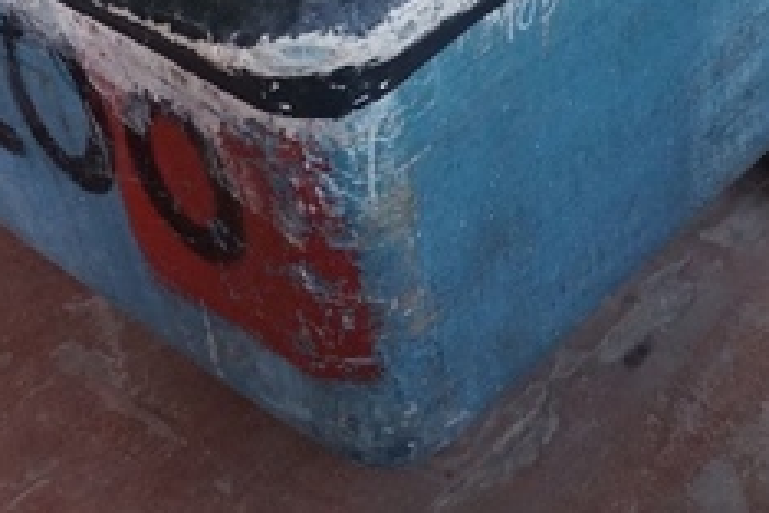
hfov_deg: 27.3
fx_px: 1581
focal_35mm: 74
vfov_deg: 17.0
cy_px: -204
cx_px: 404
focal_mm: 16
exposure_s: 1/160
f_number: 3.5
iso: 2500
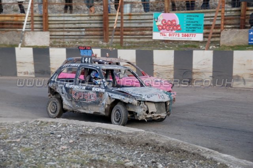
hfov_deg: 20.9
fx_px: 685
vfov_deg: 14.0
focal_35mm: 98
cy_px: 84
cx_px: 126
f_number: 5.3
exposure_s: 1/500
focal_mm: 65
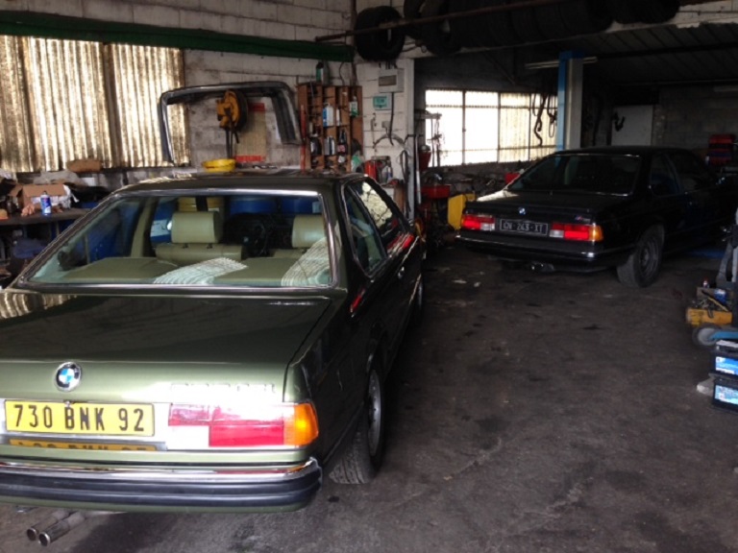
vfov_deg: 42.9
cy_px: 276
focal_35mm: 33
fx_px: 704
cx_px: 369
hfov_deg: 55.4
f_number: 2.4
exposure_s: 1/20
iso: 50
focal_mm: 4.12
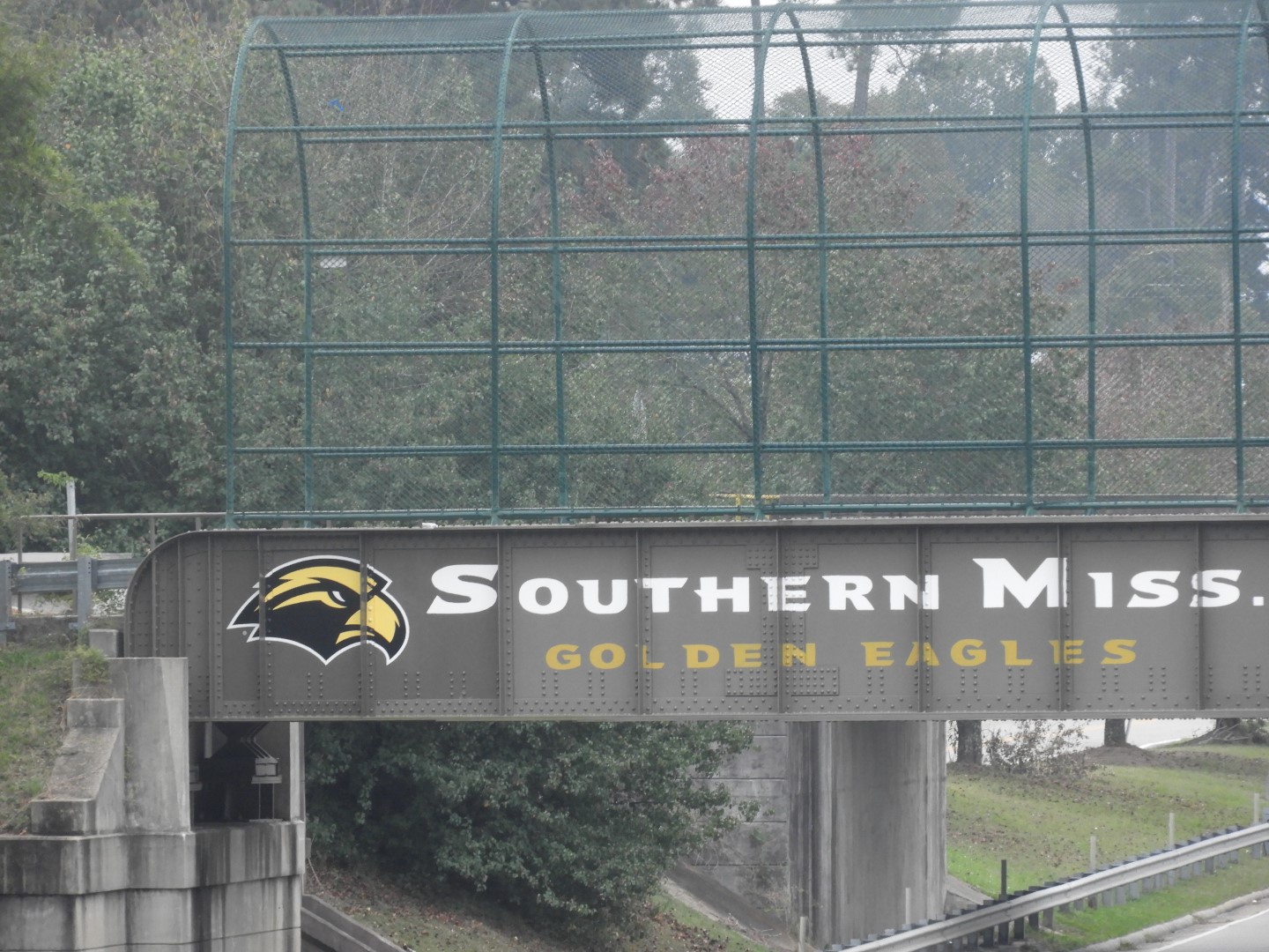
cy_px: 476
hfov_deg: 4.4
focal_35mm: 450
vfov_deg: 3.3
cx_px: 634
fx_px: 16497
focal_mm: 80.6
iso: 400
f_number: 5.6
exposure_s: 1/200
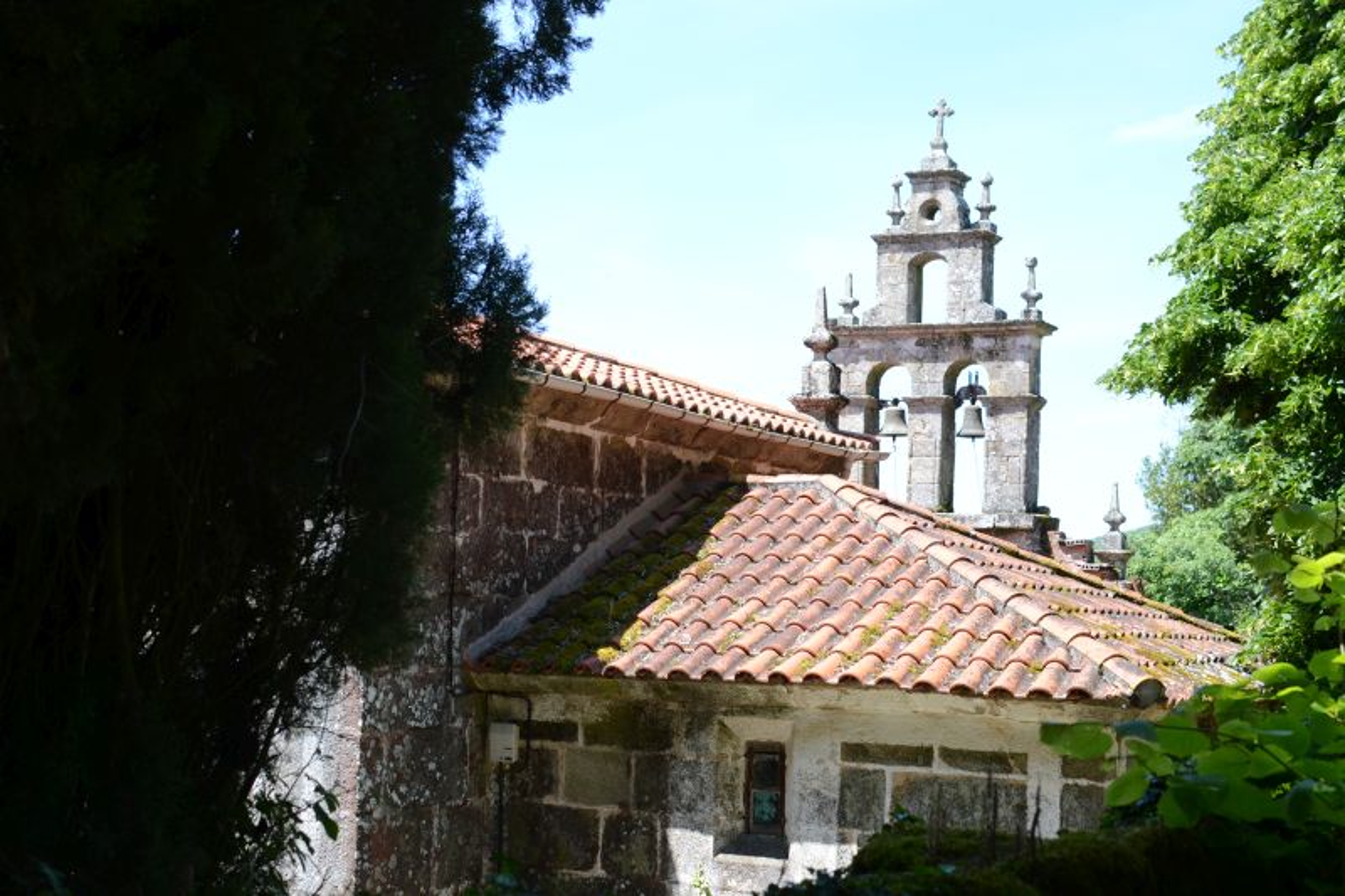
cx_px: 672
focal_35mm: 52
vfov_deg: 25.7
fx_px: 1961
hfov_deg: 37.9
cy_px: 448
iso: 100
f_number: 4.5
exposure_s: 1/250
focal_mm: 35
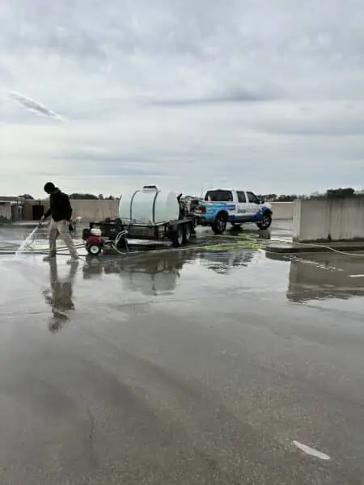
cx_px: 182
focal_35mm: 24
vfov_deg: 71.6
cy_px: 242
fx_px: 336
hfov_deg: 56.8
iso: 80
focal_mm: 6.86
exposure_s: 1/6211
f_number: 1.78
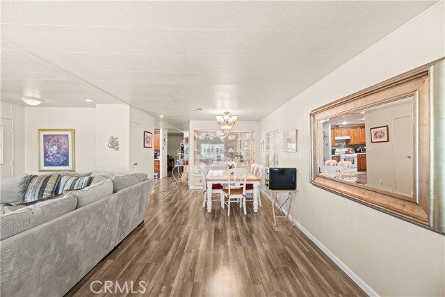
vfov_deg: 81.2
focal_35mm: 14
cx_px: 222
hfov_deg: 104.2
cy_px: 148
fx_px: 173
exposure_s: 1/8
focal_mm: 14
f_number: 8
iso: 2000
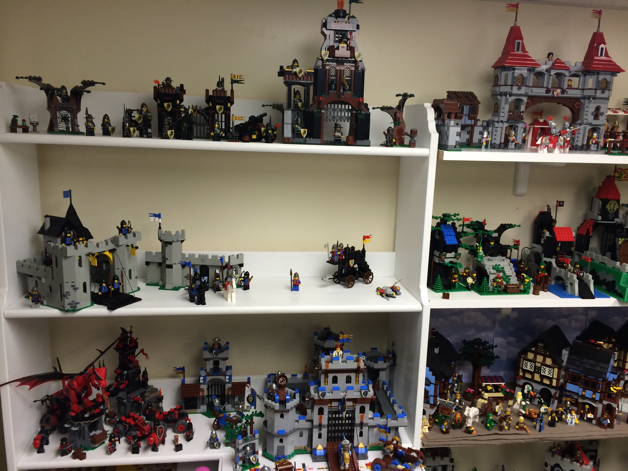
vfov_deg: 46.8
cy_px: 236
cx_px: 314
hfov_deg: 60.0
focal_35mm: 30
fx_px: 544
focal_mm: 4.12
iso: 50
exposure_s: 1/30
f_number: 2.2
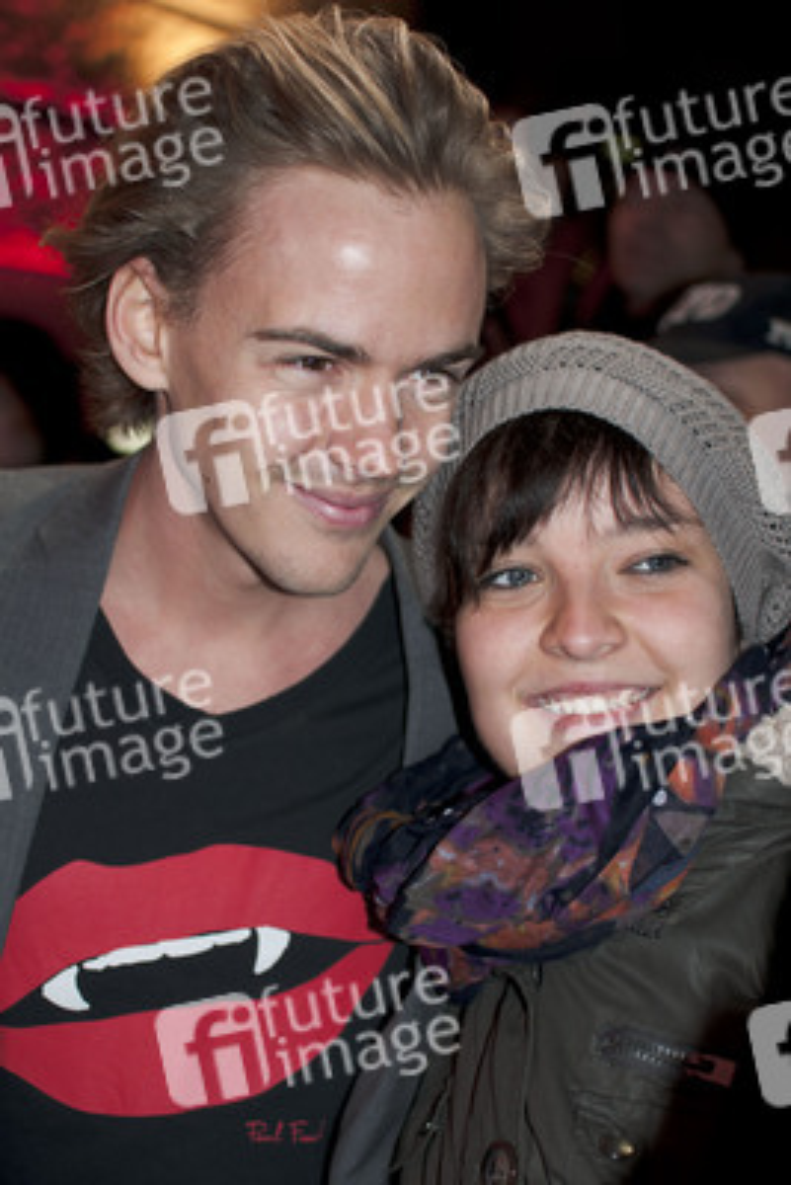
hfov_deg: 25.8
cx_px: 396
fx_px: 1729
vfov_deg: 37.8
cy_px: 592
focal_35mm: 52
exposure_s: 1/100
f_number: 2.5
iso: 320
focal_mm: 35
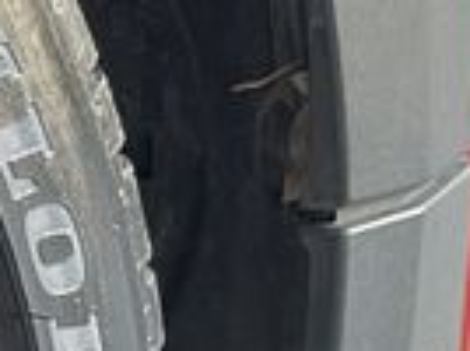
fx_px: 2697
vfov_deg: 7.2
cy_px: 674
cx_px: -954
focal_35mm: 199
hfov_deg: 8.4
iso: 160
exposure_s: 1/60
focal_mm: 4.2
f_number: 1.6
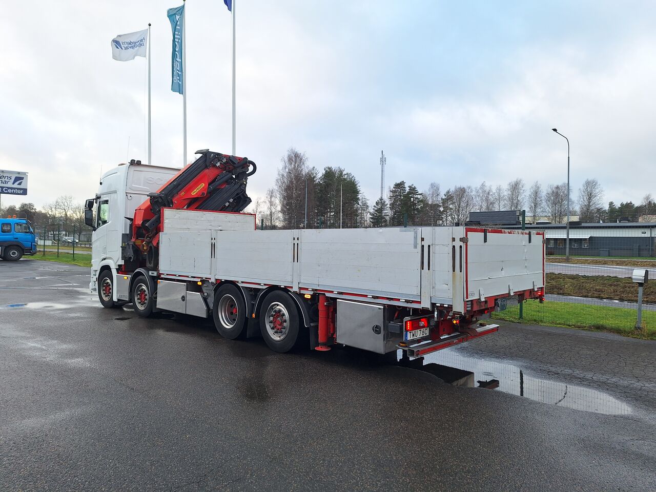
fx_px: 436
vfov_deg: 58.9
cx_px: 328
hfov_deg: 73.9
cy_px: 246
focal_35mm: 23
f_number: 1.8
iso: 40
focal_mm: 5.54
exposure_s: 1/205
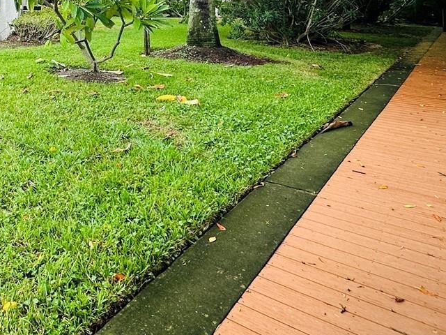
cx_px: 60
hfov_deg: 48.1
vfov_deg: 36.0
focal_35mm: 35
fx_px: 451
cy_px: -12
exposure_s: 1/337
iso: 40
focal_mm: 2.22
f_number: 2.2
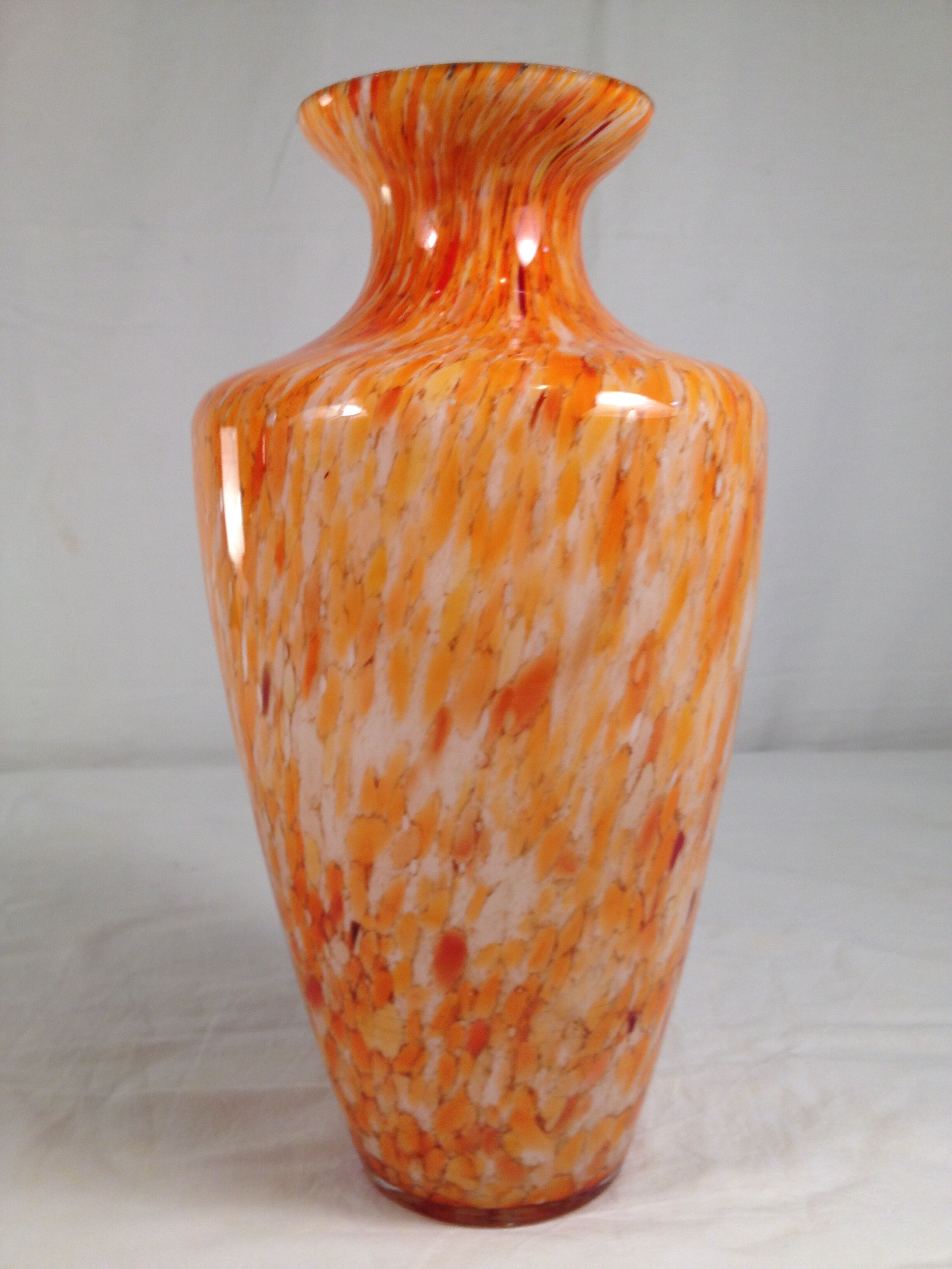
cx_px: 476
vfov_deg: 52.6
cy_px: 634
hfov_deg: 40.7
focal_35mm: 35
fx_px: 1283
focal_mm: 4.28
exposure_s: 1/25
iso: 50
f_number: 2.4
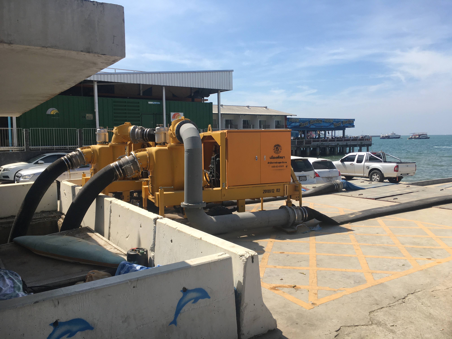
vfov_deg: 48.2
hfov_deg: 61.7
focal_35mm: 29
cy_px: 170
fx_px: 379
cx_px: 226
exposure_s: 1/1148
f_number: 2.2
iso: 25
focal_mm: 4.15
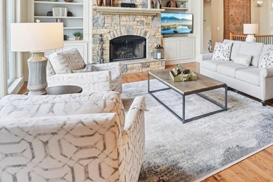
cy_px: 24
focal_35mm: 26
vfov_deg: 45.6
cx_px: 207
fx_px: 197
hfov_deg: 64.9
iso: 320
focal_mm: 14
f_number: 8
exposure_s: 1/25
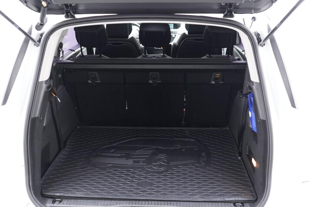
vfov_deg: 36.9
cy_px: 104
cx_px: 155
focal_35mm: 36
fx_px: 310
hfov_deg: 53.1
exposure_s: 1/40
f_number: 2.8
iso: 1250
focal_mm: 24
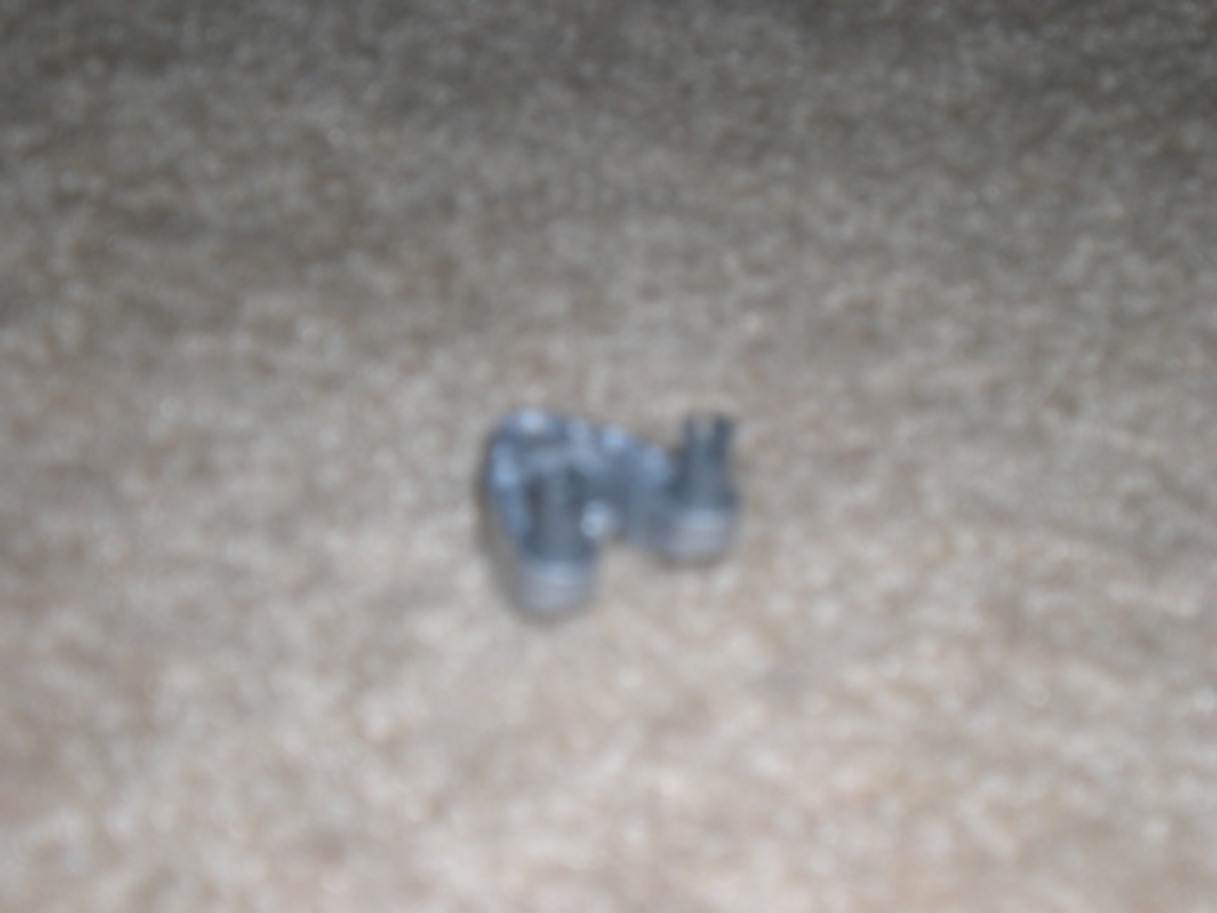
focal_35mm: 74
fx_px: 2602
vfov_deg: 19.9
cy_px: 456
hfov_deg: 26.3
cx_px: 608
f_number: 4.6
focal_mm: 12.3
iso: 64
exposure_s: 1/120
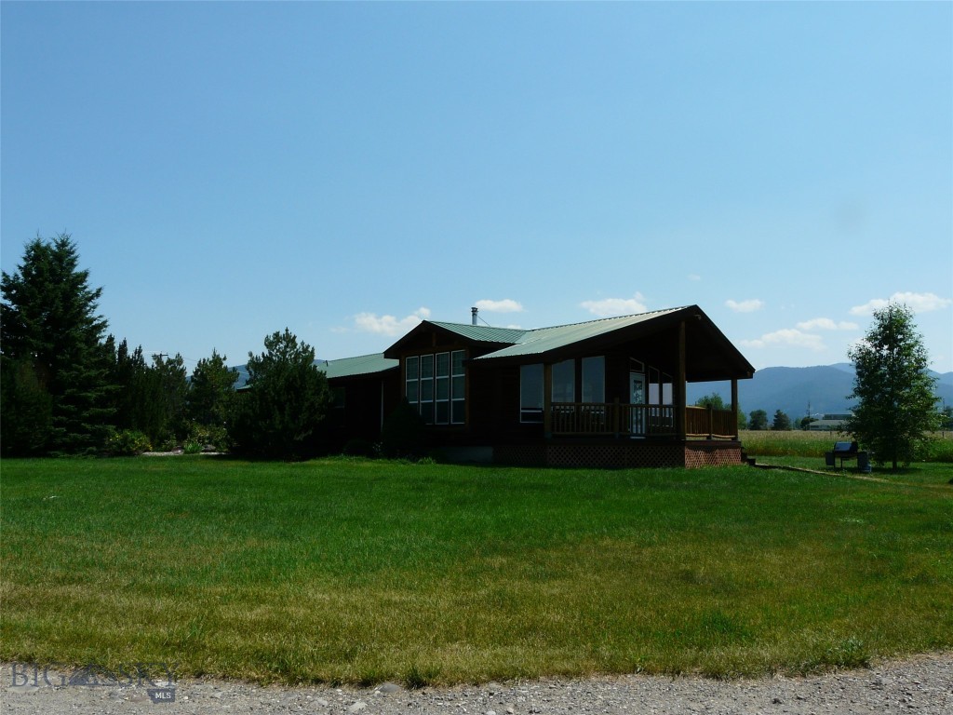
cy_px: 358
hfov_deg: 54.0
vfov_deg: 41.8
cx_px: 476
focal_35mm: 34
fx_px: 936
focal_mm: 5.6
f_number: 6.3
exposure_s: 1/400
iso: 100
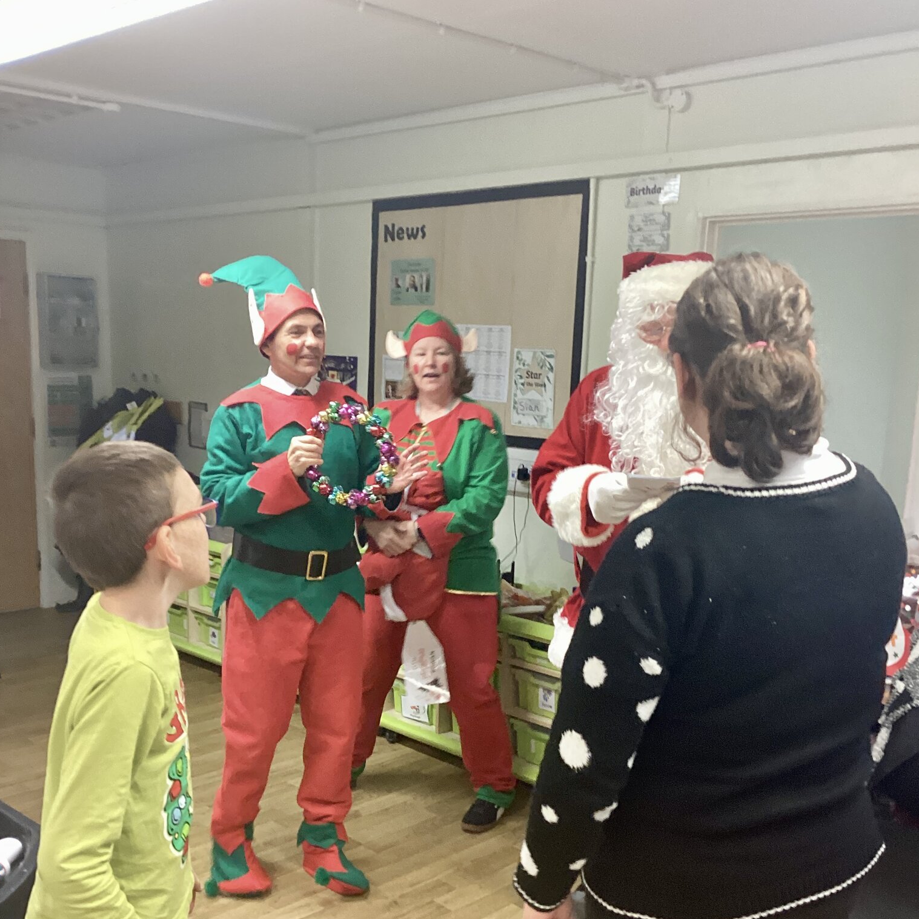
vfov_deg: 44.5
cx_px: 460
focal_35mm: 37
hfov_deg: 44.9
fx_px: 1111
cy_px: 581
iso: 160
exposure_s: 1/50
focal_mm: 3.3
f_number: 2.4
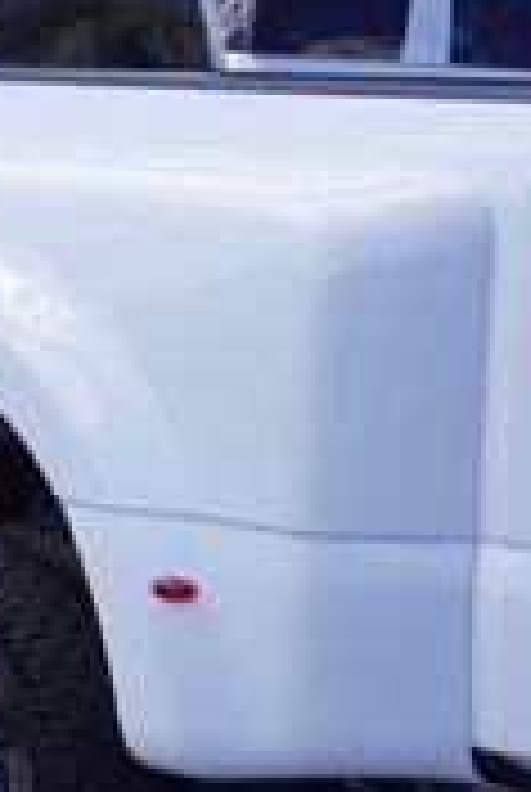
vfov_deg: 18.7
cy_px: 486
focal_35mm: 109
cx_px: 148
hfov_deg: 12.6
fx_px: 2402
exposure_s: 1/125
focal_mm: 20
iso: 100
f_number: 9
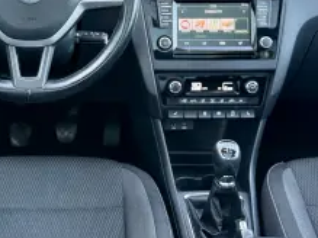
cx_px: 83
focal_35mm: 79
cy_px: 51
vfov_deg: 18.5
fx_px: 725
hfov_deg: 24.5
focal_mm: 6.76
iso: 200
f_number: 1.78
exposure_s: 1/50
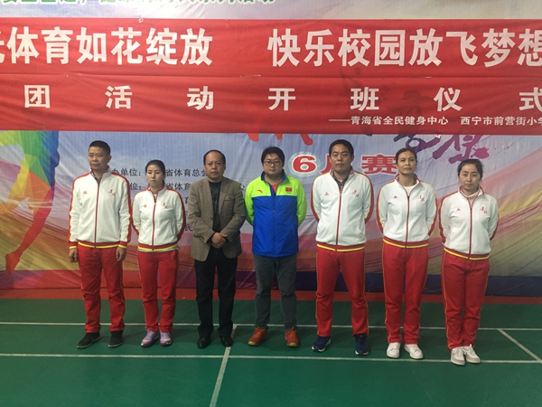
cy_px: 204
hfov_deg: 61.7
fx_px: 454
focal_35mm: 29
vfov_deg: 48.2
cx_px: 271
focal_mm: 4.15
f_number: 2.2
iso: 160
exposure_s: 1/33
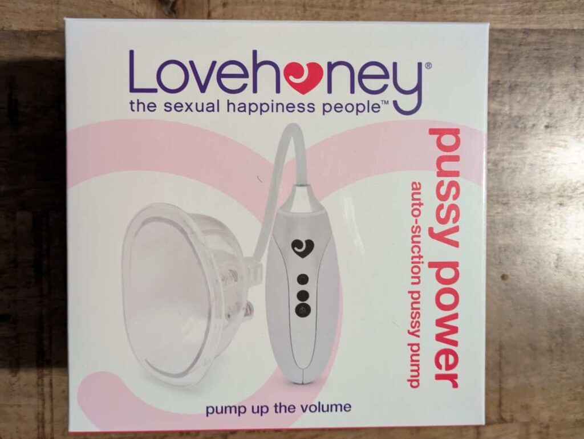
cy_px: 220
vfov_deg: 55.0
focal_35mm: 25
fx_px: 422
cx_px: 292
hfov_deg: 69.3
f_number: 1.89
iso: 741
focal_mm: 5.43
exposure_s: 1/25
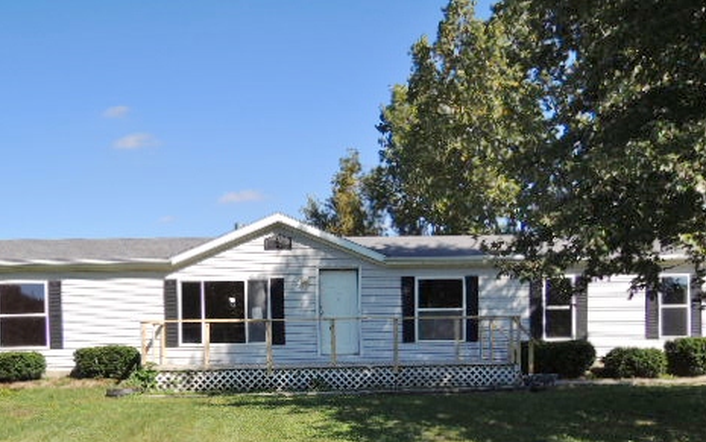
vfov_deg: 35.0
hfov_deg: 55.2
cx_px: 313
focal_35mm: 35
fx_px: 674
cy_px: 361
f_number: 2.8
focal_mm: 4.3
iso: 100
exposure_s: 1/1250
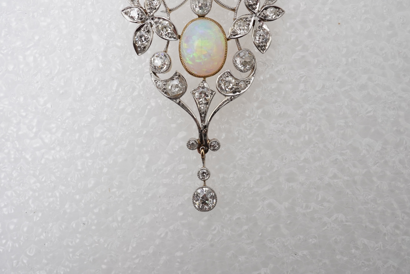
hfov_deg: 43.6
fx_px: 512
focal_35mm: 45
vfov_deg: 29.9
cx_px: 205
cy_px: 137
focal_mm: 30
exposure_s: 1/125
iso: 640
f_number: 22
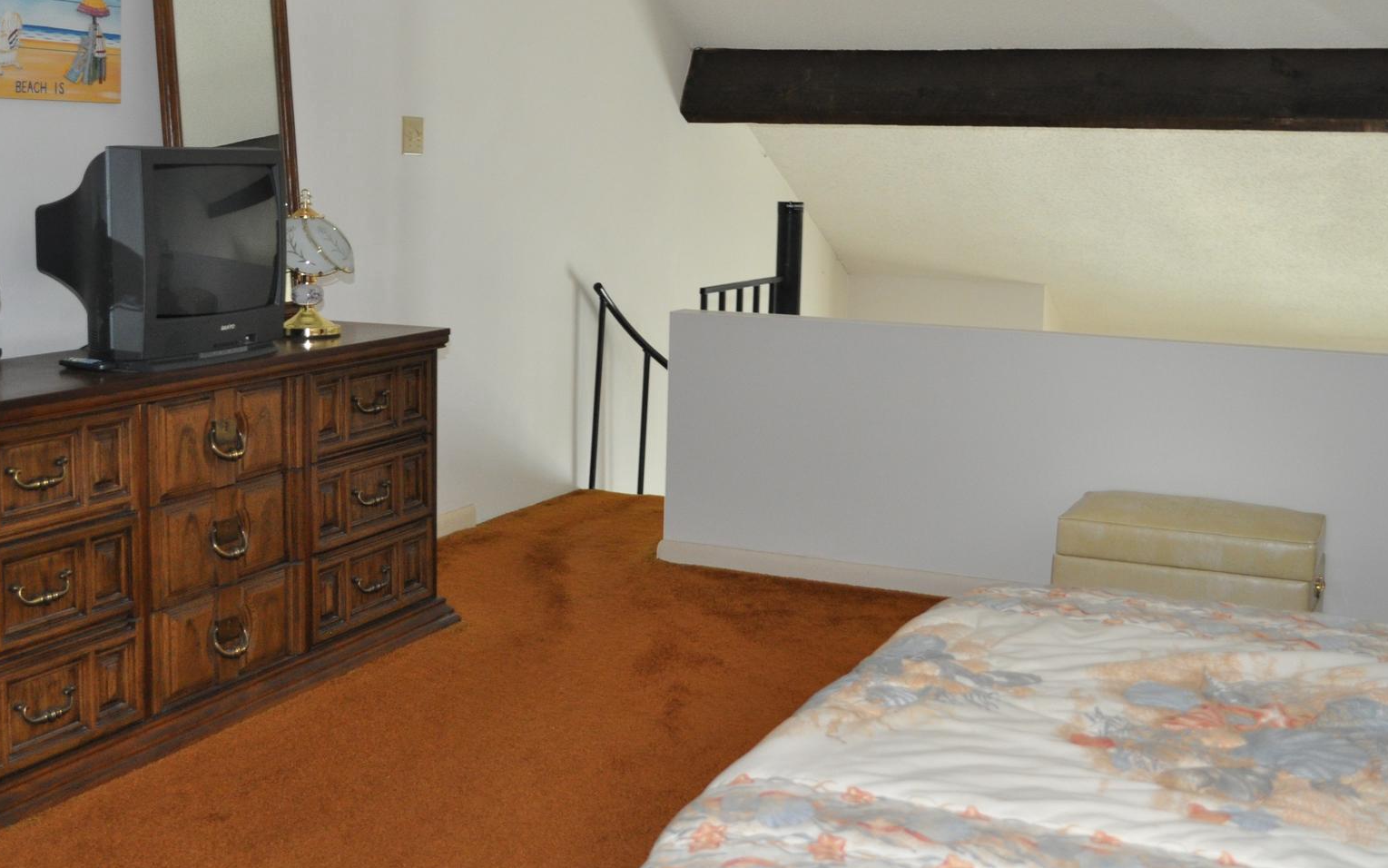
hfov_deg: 44.3
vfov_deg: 28.4
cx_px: 658
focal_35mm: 45
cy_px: 281
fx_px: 1702
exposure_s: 1/60
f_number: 4
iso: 800
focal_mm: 22
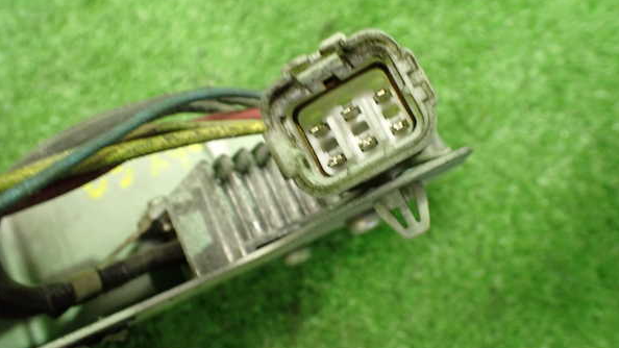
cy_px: 148
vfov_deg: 35.6
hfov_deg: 59.5
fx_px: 542
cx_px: 310
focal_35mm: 33
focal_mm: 5.4
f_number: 2.3
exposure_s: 1/40
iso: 800
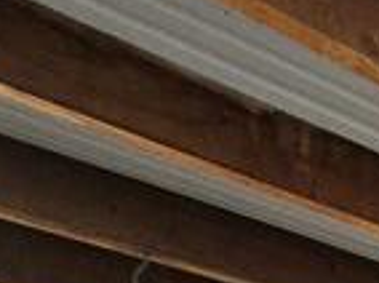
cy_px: 990
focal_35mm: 94
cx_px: 950
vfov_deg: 9.4
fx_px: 1027
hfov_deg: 13.7
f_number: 2.2
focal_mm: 2.2
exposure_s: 1/120
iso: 80
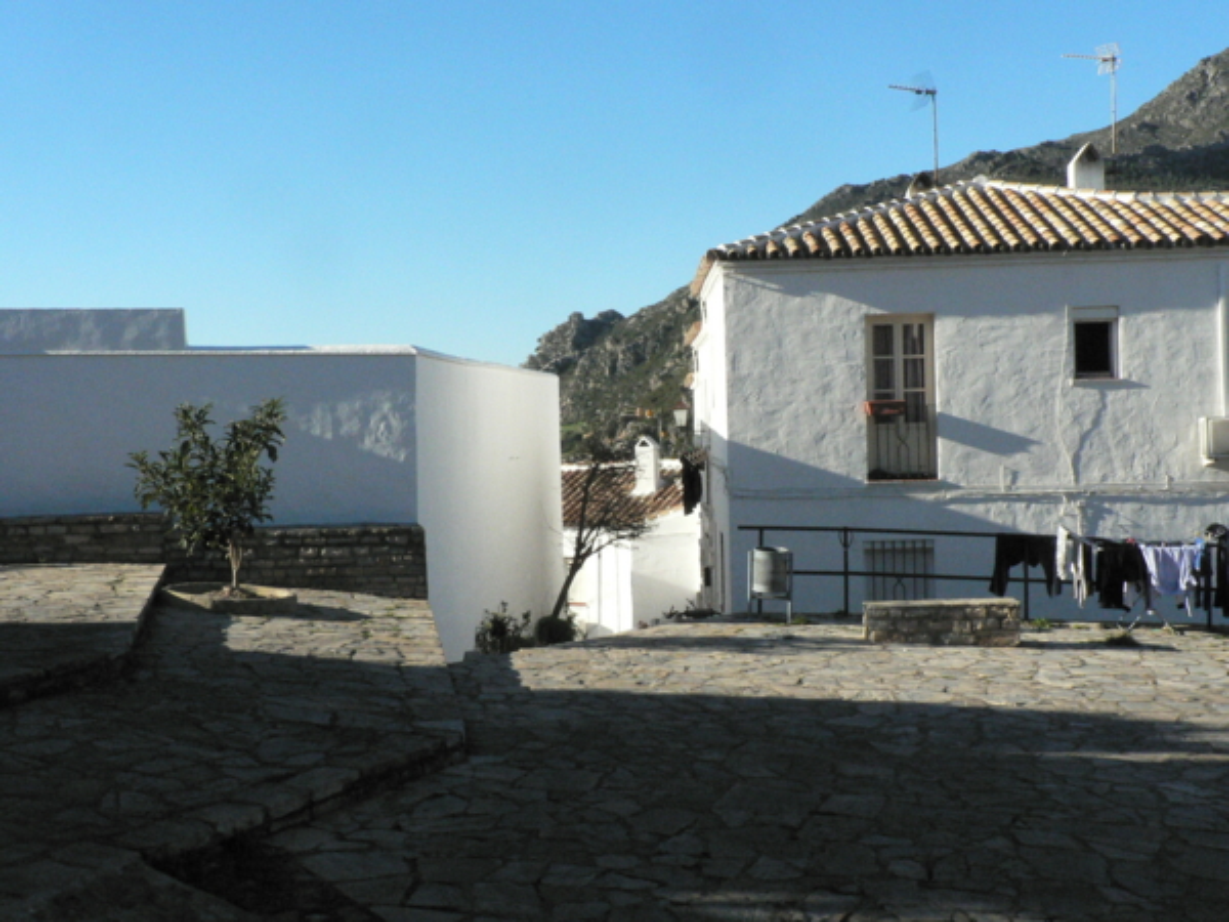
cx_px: 614
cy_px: 461
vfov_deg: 29.7
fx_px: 1740
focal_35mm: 49
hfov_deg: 38.9
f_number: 8
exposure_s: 1/800
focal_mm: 8.1
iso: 400
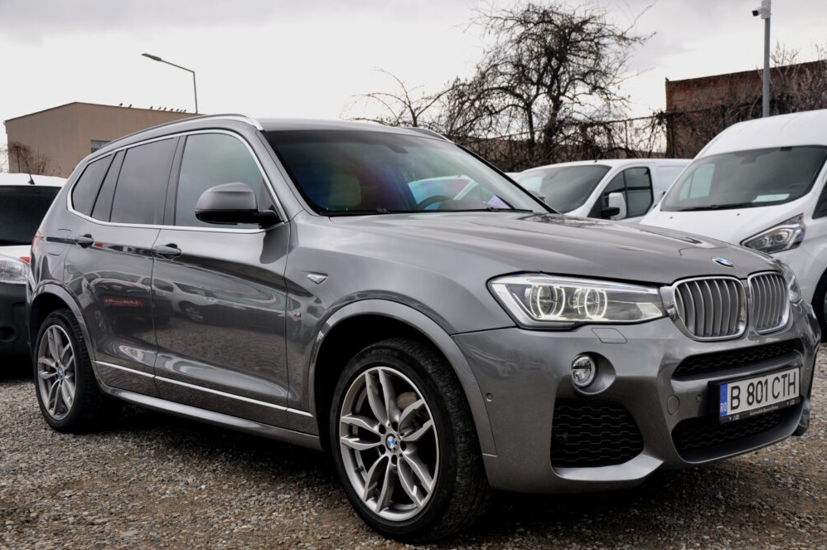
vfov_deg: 33.3
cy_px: 272
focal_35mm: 40
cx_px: 422
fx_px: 918
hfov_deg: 48.5
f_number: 5.6
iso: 500
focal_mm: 26
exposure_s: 1/125
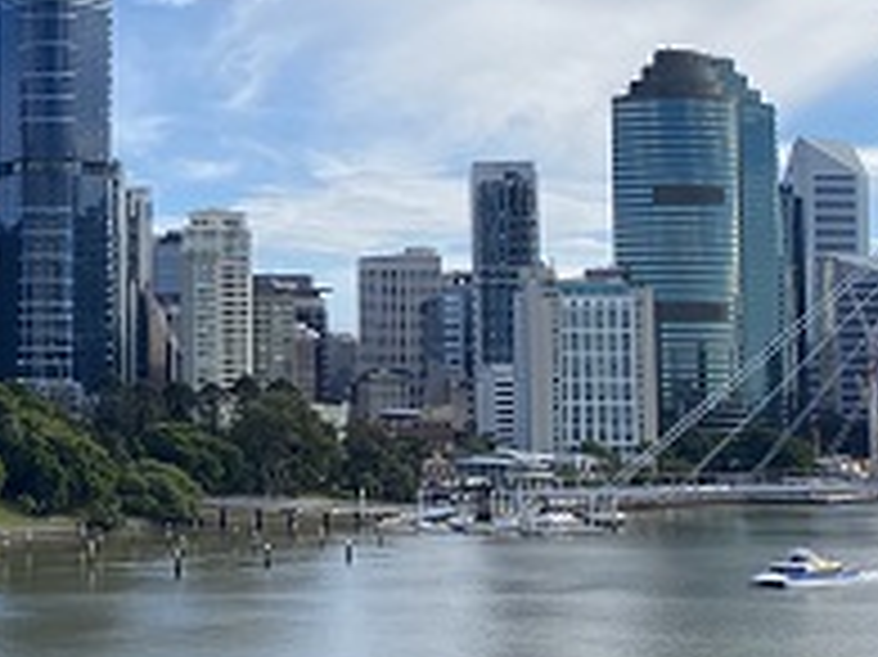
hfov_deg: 23.0
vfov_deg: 18.4
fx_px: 2028
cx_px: -86
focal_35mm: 80
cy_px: 225
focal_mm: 4.25
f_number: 1.8
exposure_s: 1/2513
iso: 32
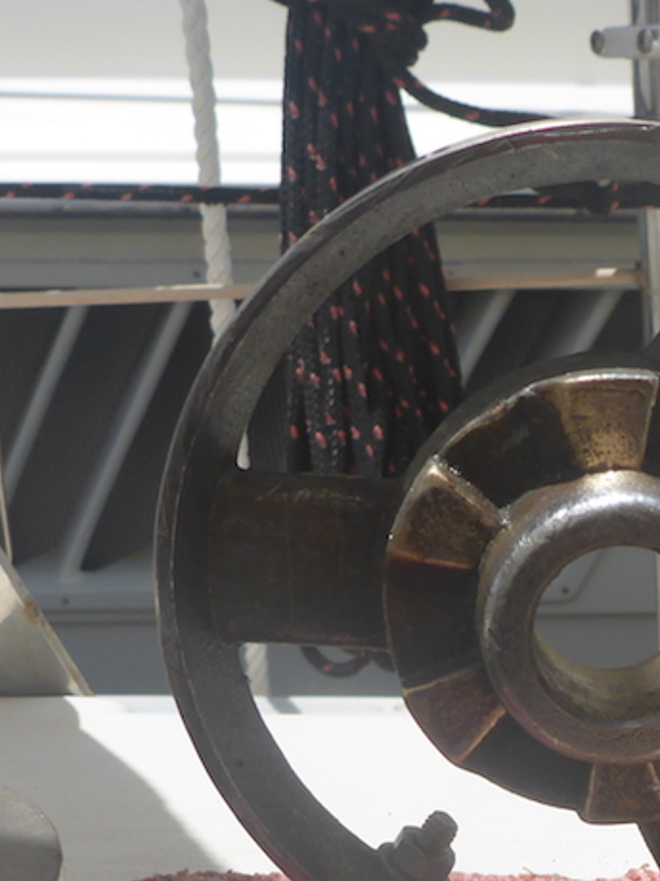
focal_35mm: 65
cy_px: 796
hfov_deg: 21.7
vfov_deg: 28.6
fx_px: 1652
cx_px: 673
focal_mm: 4.9
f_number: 10
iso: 100
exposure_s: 1/200
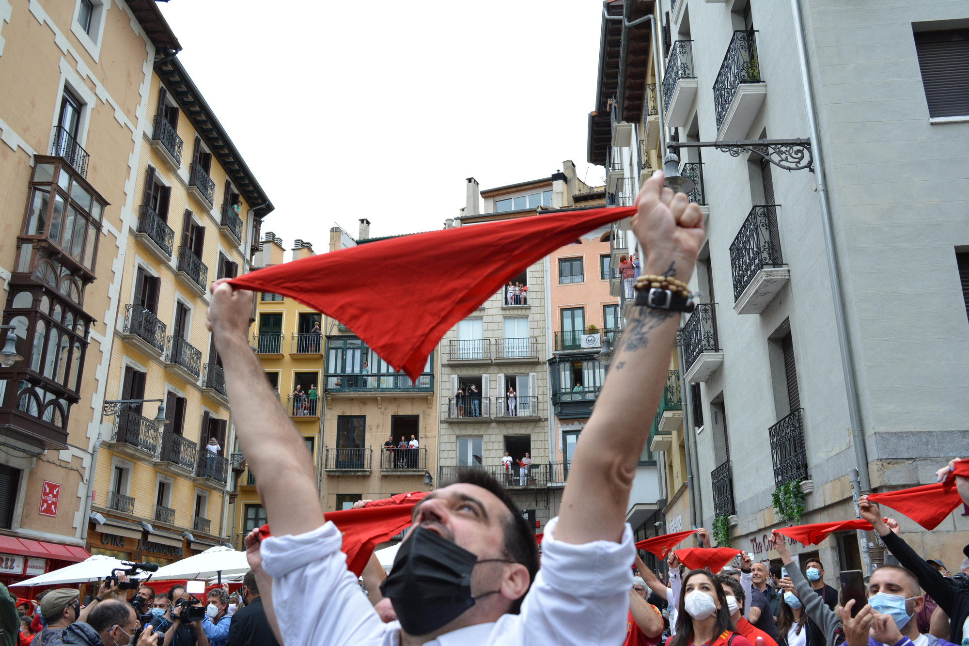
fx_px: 888
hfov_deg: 57.2
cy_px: 323
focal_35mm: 33
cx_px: 484
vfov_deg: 40.0
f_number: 5.6
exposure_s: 1/500
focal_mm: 22
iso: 640
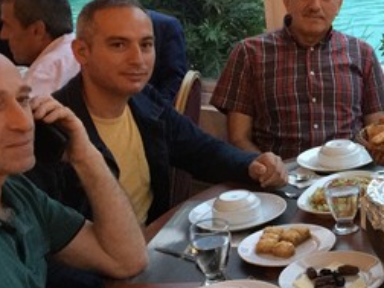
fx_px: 854
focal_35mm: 77
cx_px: 428
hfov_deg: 23.7
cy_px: 108
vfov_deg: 19.1
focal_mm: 4.15
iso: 200
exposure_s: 1/8
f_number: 2.2
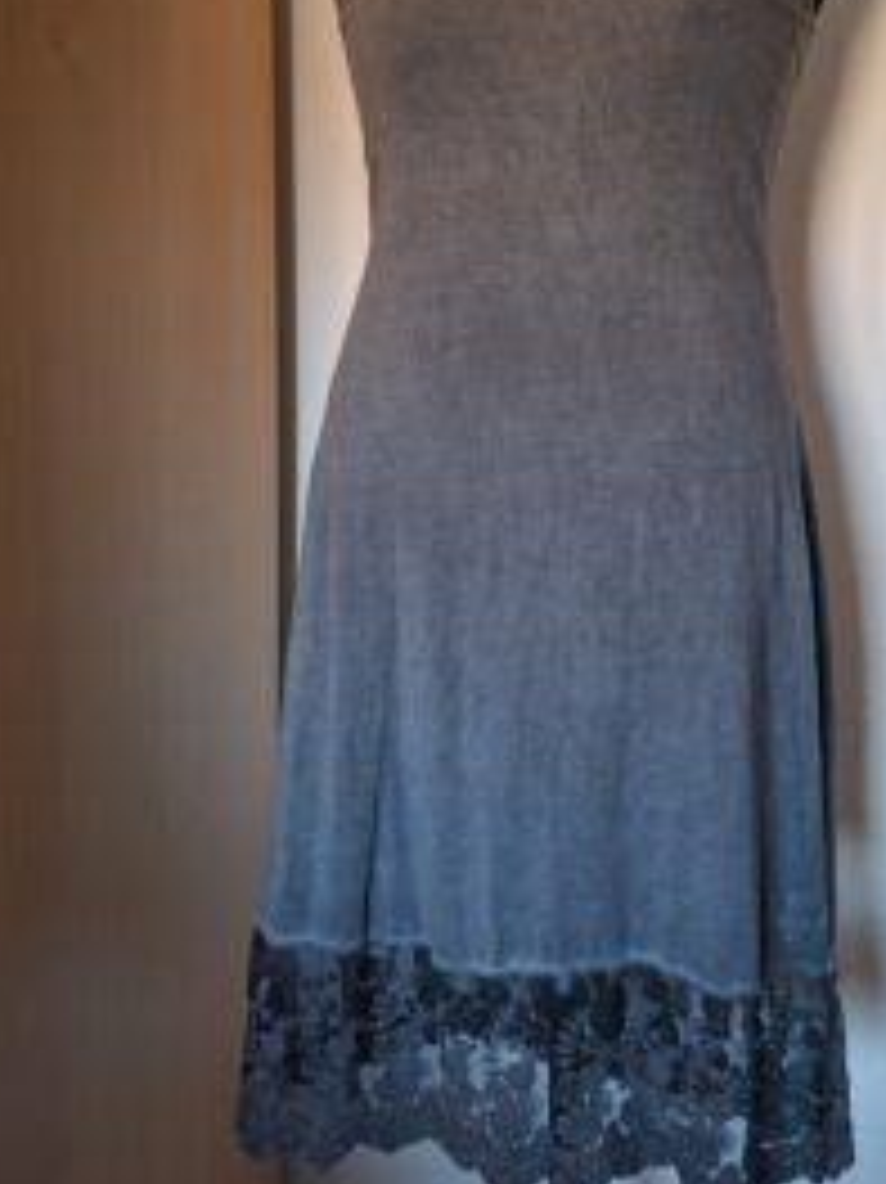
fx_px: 1195
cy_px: 365
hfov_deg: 40.1
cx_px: 603
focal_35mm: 35
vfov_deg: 51.3
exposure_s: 1/30
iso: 320
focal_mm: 5.54
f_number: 1.8
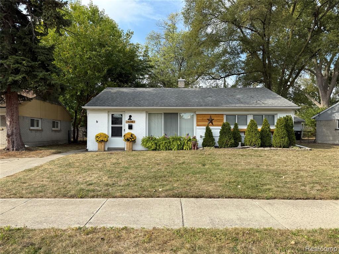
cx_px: 170
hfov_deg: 71.6
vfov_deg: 56.8
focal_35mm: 24
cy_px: 127
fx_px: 235
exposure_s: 1/2370
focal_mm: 6.76
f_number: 1.78
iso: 80
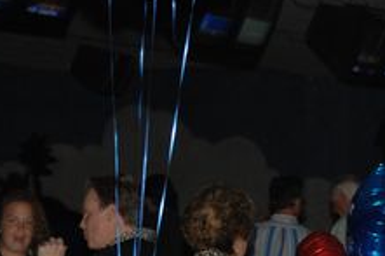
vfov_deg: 4.5
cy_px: 307
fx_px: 3249
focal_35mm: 304
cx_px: 338
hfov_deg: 6.8
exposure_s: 1/125
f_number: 5
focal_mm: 70
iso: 200
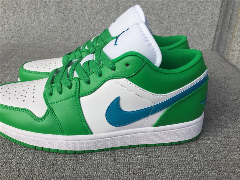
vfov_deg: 45.4
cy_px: 90
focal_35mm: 31
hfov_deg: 58.4
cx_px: 120
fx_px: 215
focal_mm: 3.3
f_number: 2.4
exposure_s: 1/823
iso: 25
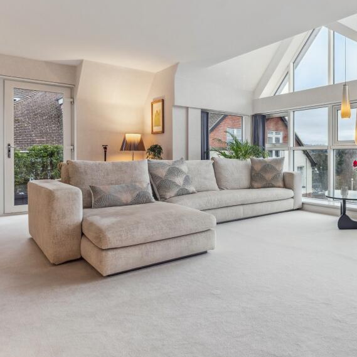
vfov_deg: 60.8
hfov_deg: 55.2
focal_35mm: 26
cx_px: 301
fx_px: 303
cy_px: 158
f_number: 6.3
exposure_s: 1/40
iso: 800
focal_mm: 17
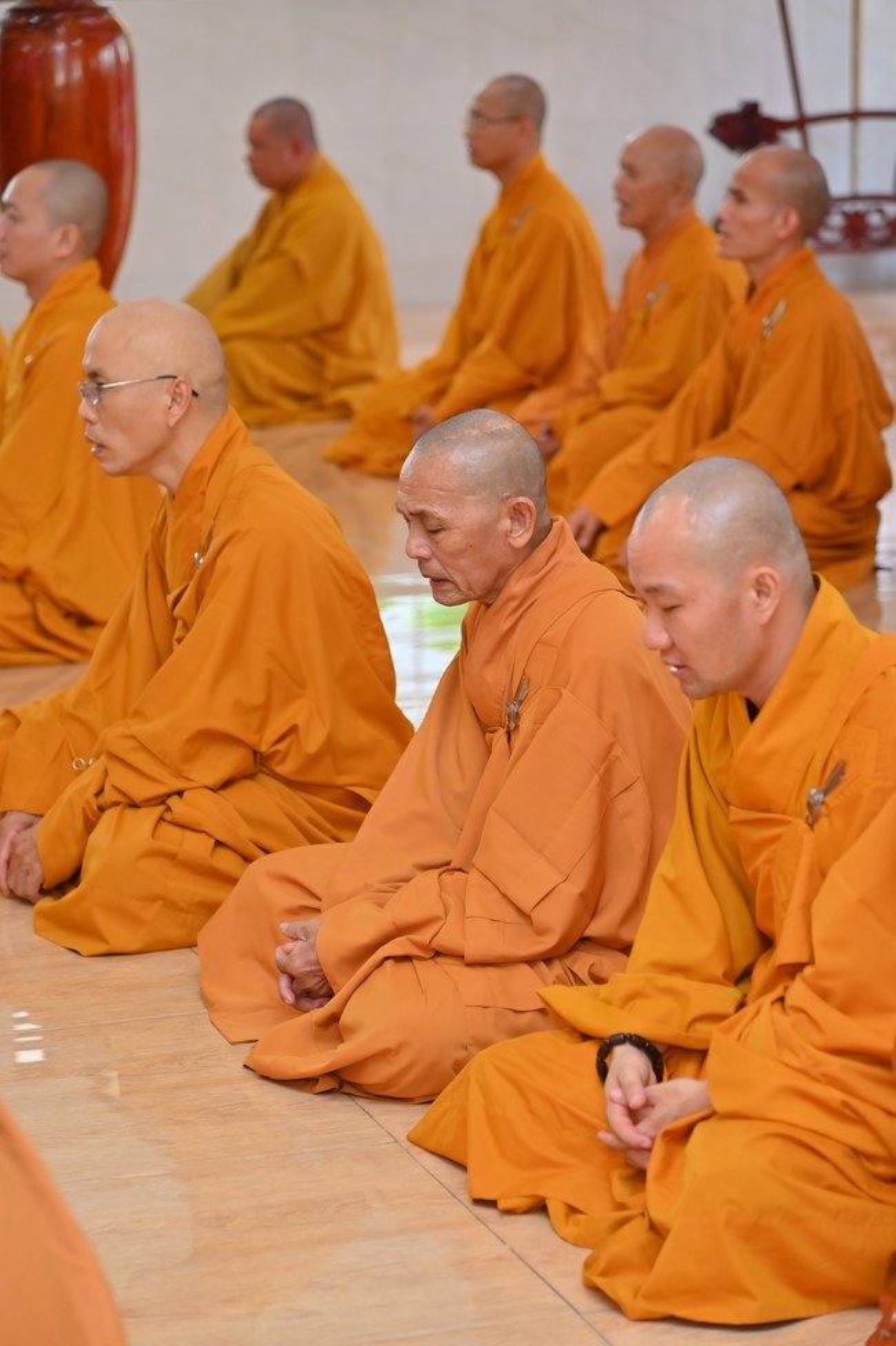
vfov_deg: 19.5
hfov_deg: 13.0
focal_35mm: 105
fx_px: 3922
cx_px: 448
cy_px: 673
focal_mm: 105
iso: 1250
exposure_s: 1/160
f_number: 4.5
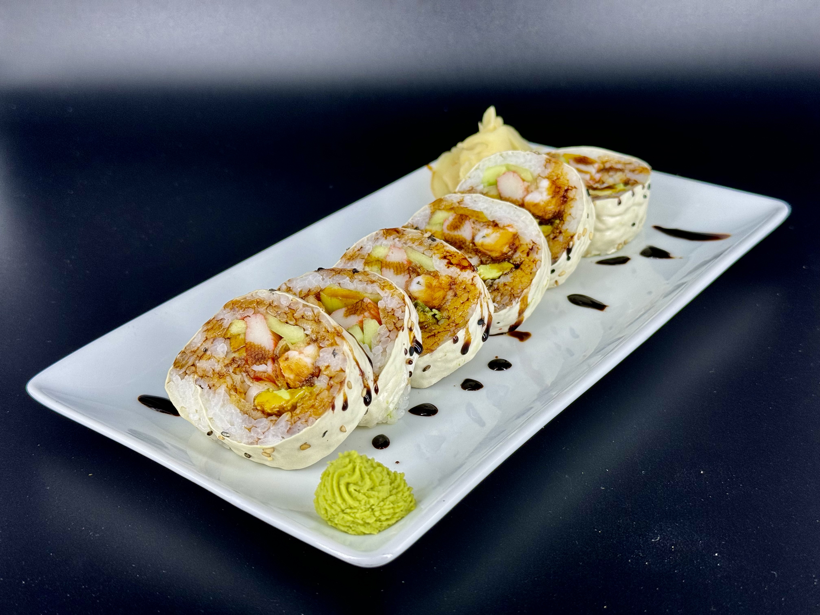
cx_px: 410
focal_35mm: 48
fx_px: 1137
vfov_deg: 30.3
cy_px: 308
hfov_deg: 39.7
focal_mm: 6.86
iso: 64
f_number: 1.78
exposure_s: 1/379
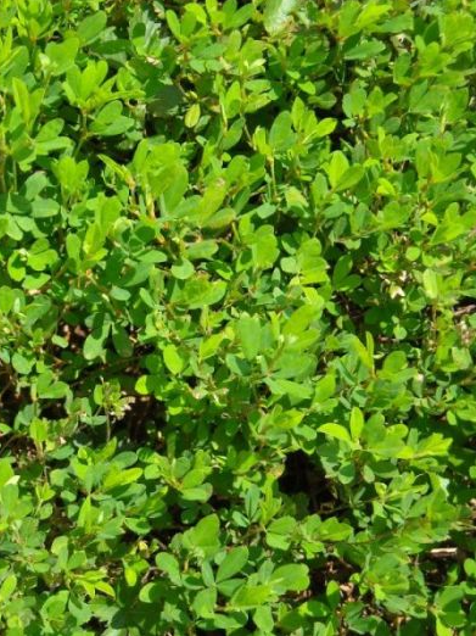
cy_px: 317
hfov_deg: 14.4
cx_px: 103
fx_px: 1872
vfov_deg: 19.3
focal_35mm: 102
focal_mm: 12.3
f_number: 3.9
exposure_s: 1/323
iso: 64
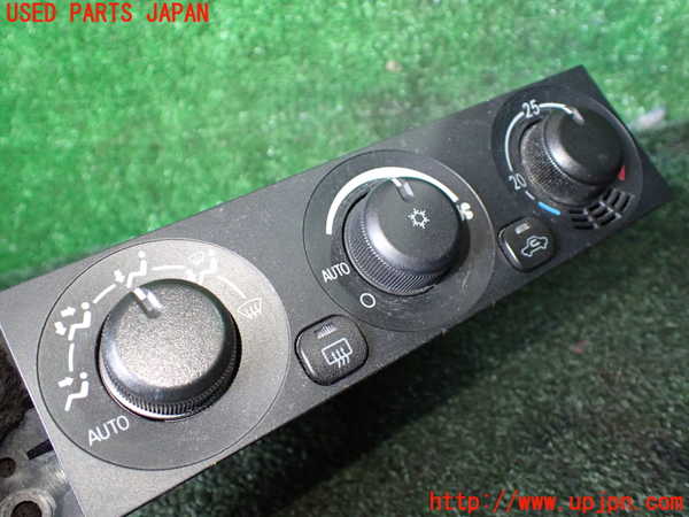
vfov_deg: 46.8
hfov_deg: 60.0
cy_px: 258
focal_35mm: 30
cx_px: 344
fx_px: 597
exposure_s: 1/60
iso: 800
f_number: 2.3
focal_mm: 5.4
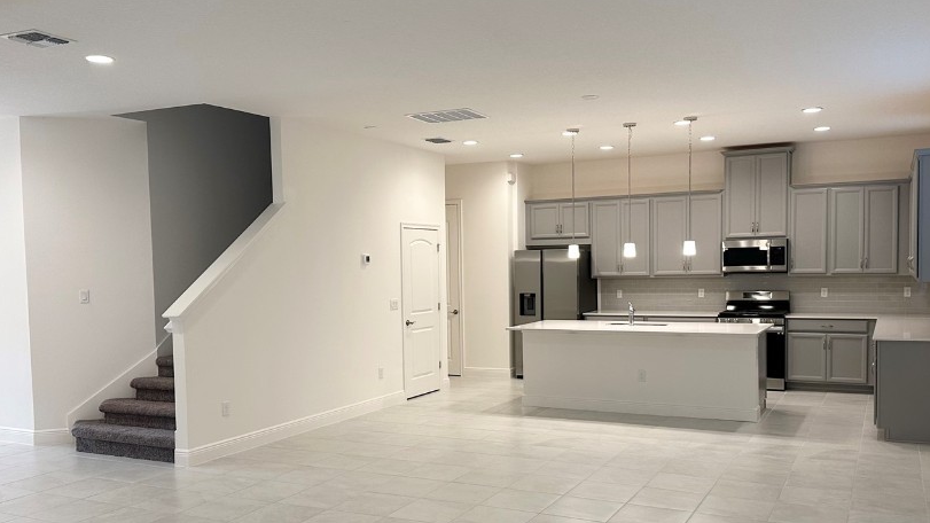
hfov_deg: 59.5
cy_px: 305
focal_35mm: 33
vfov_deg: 35.5
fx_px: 814
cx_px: 492
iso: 160
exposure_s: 1/120
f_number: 1.78
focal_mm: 6.86
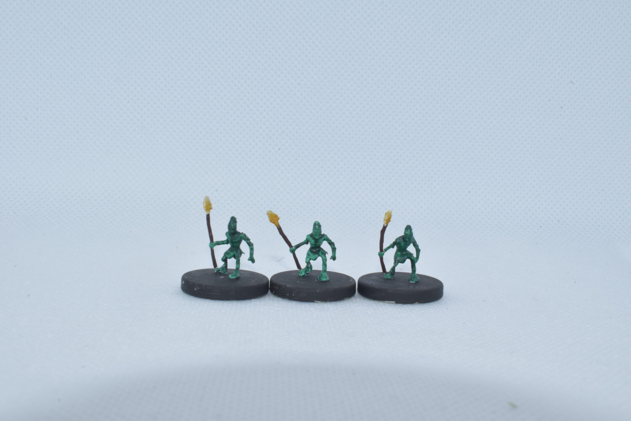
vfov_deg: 30.9
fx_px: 762
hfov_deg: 45.0
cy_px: 210
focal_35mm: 44
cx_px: 316
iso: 800
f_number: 29
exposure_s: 1/125
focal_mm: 29
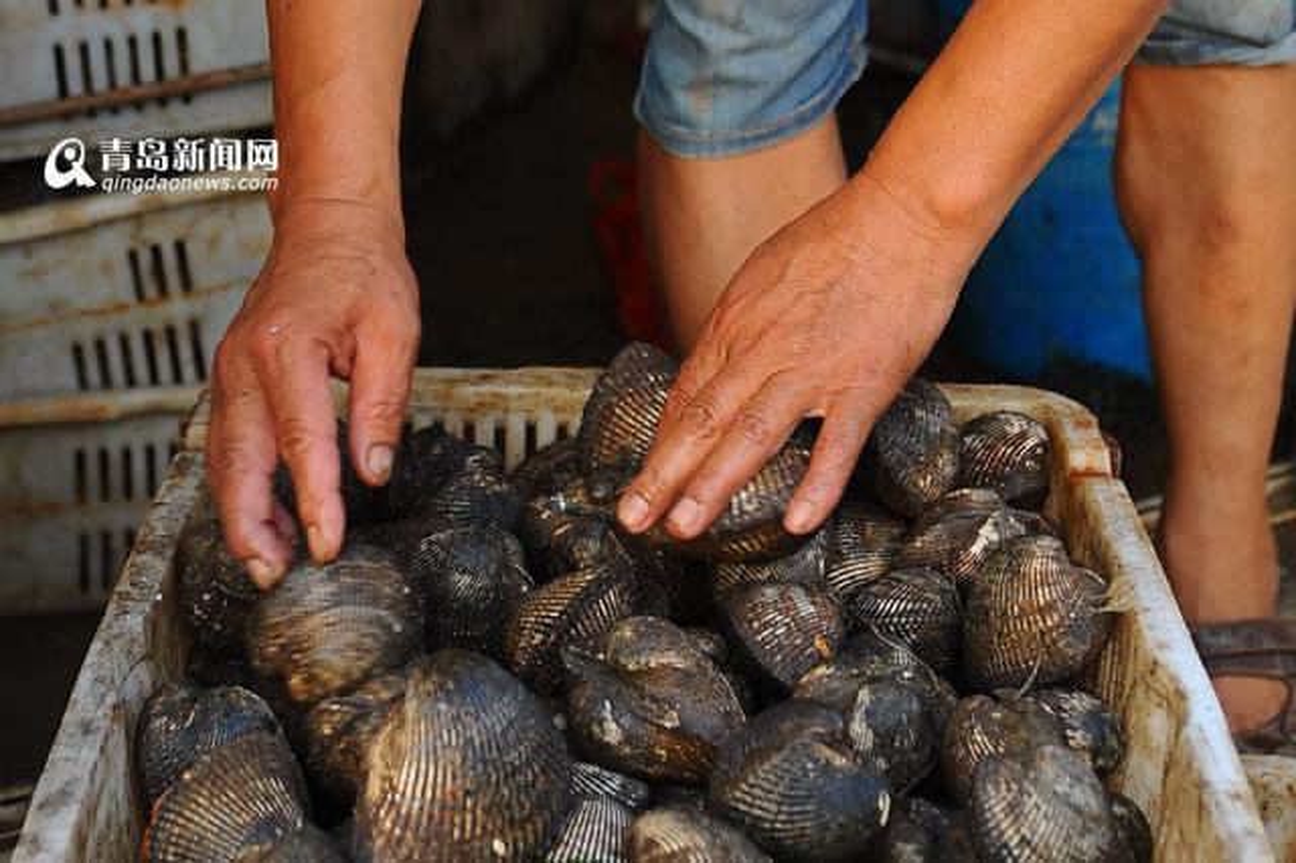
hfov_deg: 58.7
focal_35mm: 32
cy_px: 432
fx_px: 1151
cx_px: 648
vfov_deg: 41.1
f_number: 2.8
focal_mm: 32
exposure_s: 1/200
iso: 200
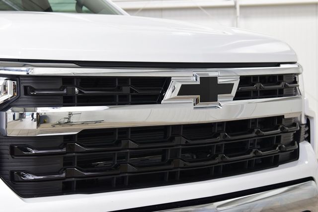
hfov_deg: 28.1
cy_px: 106
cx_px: 159
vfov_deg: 18.9
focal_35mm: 72
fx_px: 636
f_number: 6.3
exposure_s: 1/15
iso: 500
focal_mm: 48
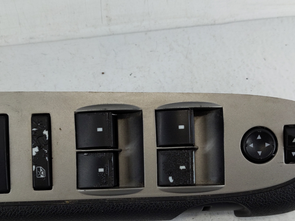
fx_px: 349
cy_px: 165
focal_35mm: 41
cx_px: 143
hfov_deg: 45.8
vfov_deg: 34.4
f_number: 1.73
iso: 55
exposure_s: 1/106
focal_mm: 4.38
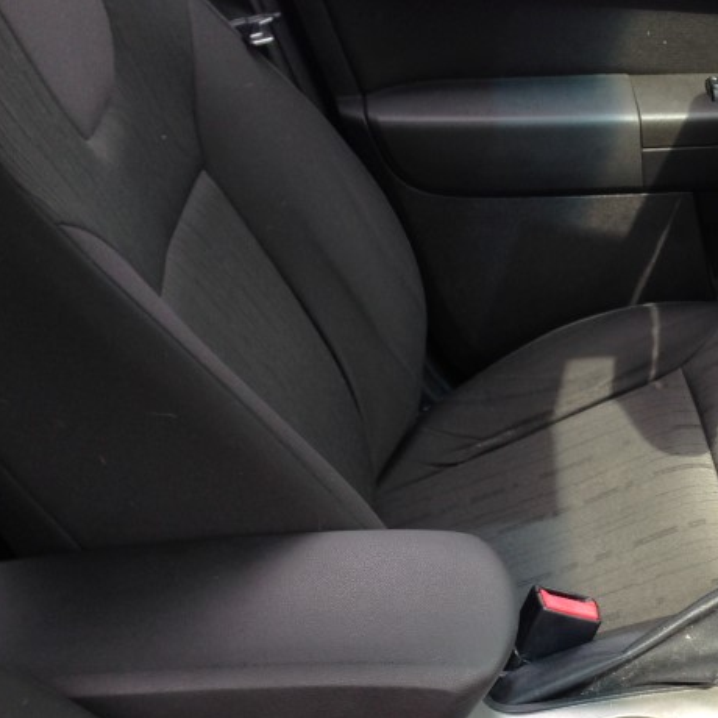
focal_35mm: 65
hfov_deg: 25.3
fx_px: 1525
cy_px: 462
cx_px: 706
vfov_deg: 26.4
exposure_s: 1/151
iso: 50
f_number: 2.4
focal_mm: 4.12
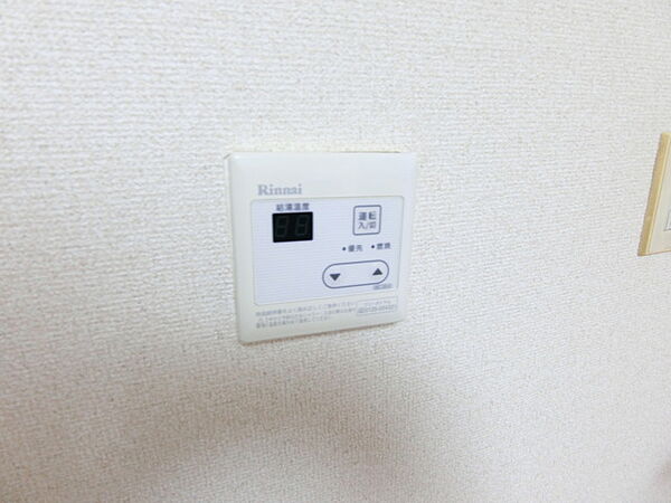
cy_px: 252
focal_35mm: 19
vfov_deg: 68.7
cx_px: 336
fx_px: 368
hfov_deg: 84.7
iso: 400
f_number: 2.7
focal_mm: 4.06
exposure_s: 1/30
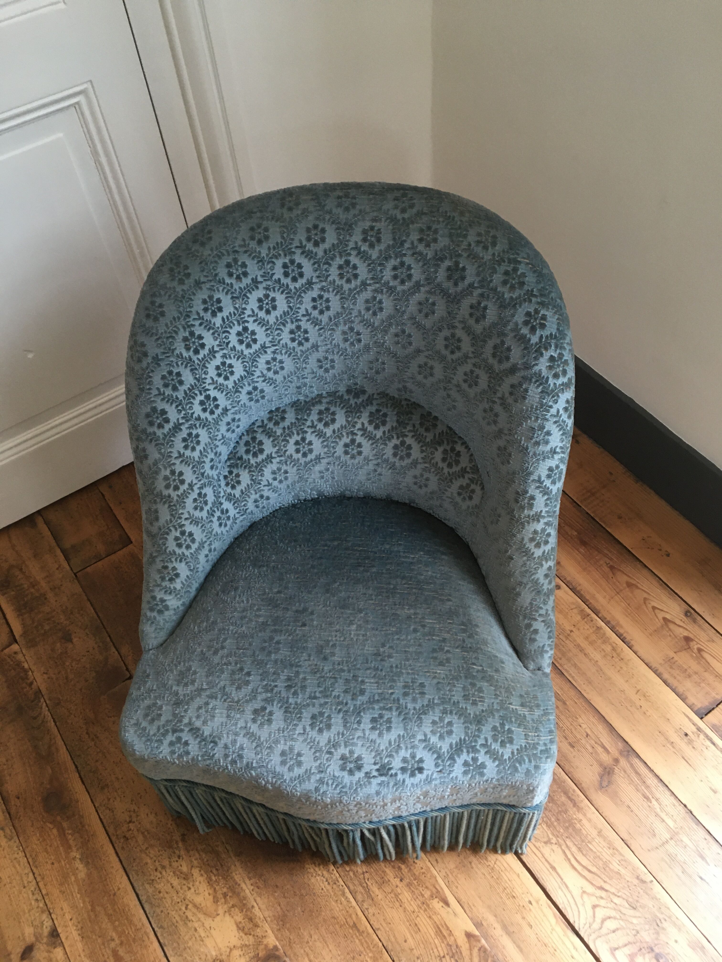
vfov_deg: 61.7
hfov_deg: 48.2
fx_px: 806
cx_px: 361
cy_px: 481
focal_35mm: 29
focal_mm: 4.15
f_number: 2.2
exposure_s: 1/33
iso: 125
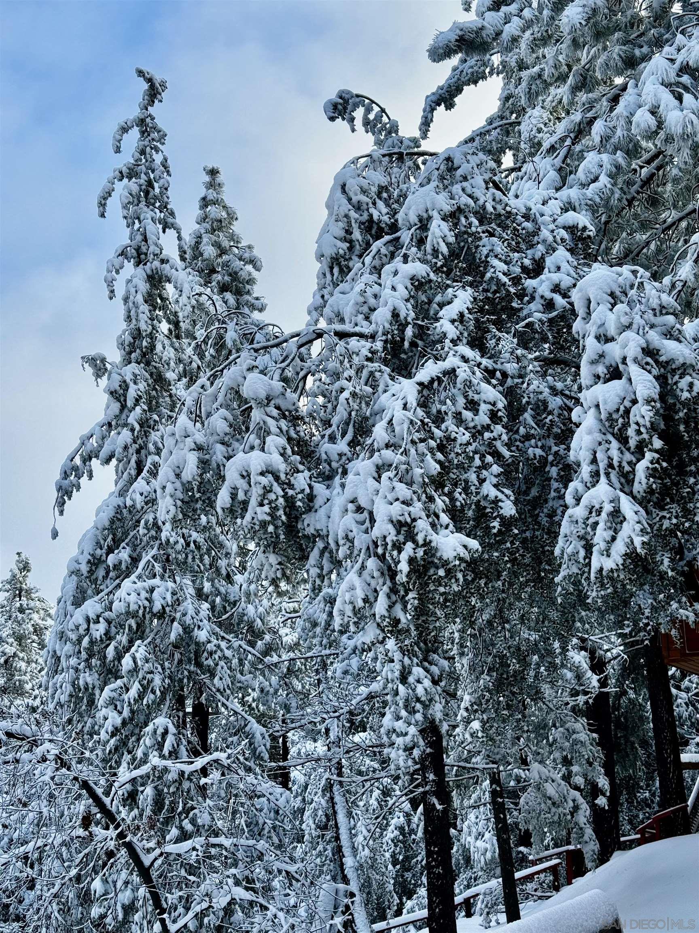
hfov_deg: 30.3
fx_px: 1292
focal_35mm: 48
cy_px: 466
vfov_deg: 39.7
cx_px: 350
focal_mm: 6.86
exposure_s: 1/1011
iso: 64
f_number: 1.78
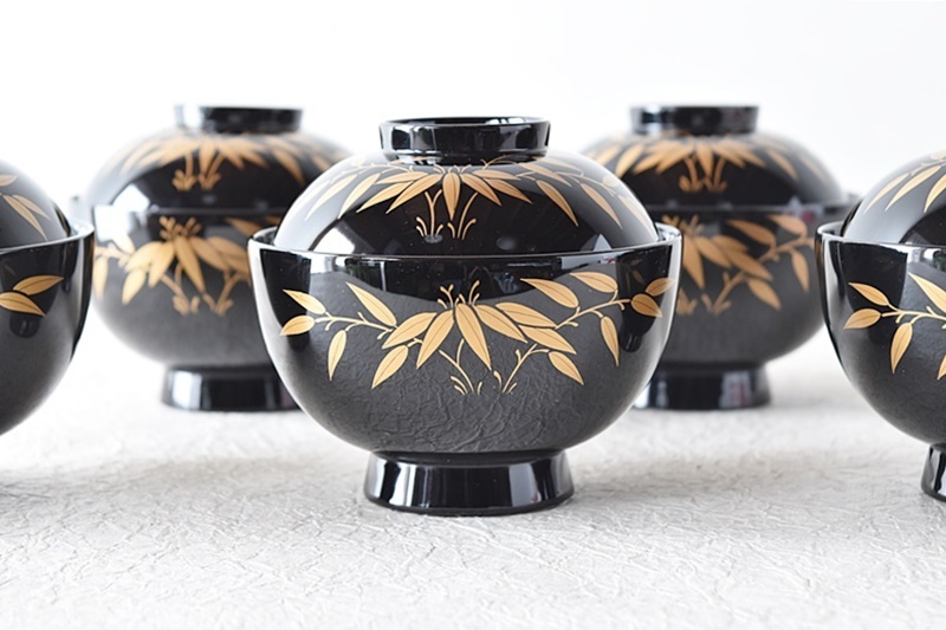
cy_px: 315
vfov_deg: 16.5
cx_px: 473
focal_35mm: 82
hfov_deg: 24.6
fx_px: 2167
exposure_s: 1/2
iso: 800
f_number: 6.3
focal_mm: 55
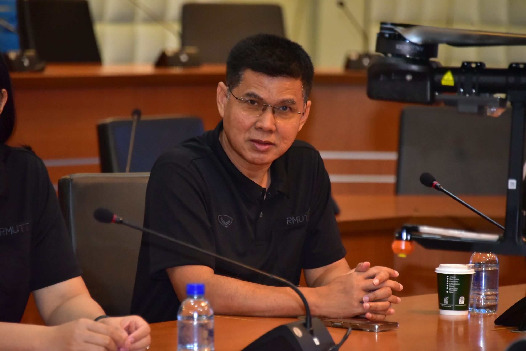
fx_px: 3654
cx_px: 263
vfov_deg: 5.5
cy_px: 176
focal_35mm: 250
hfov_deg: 8.2
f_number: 5.6
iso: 8000
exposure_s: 1/200
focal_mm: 250
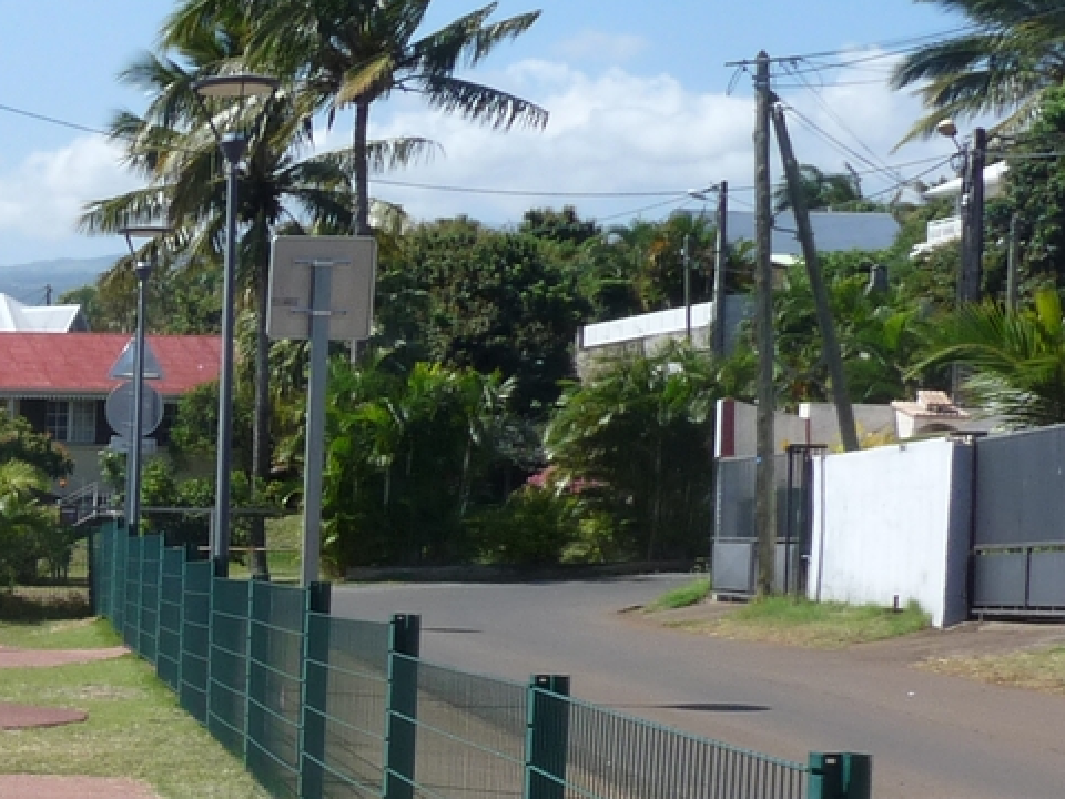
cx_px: -521
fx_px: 2769
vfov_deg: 16.1
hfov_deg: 19.1
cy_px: 761
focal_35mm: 90
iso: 100
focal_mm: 4.8
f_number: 5.6
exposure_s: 1/320
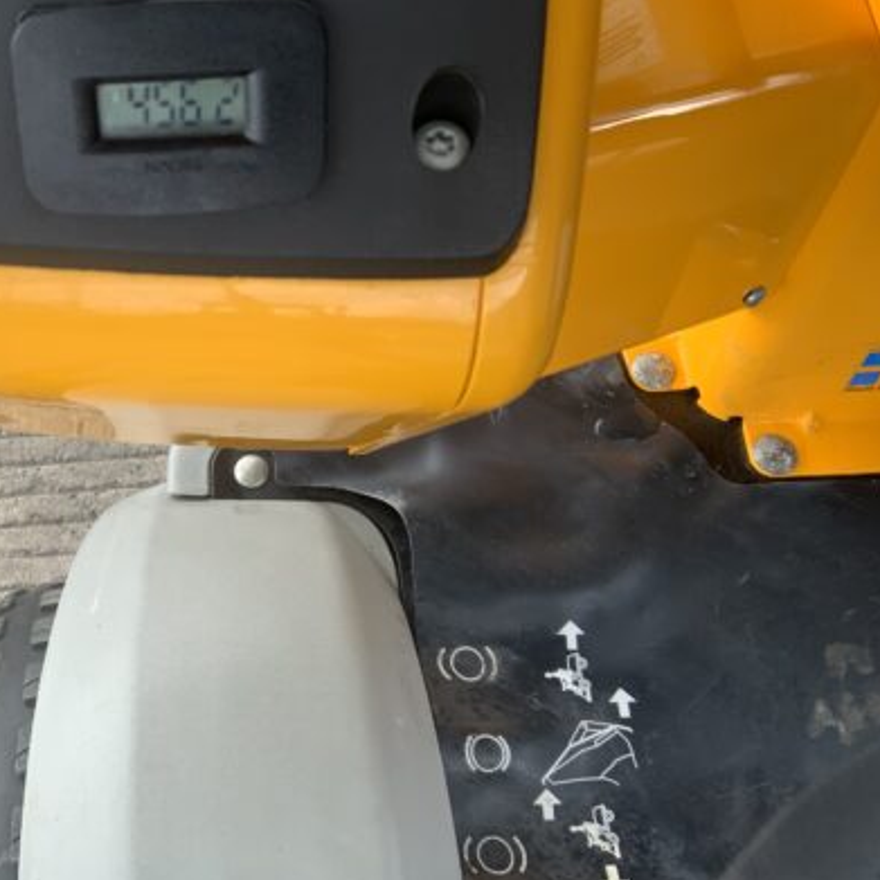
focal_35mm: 42
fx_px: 1208
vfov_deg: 40.0
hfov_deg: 38.4
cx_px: 167
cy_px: 425
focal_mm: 3
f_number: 1.8
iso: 16
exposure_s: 1/135
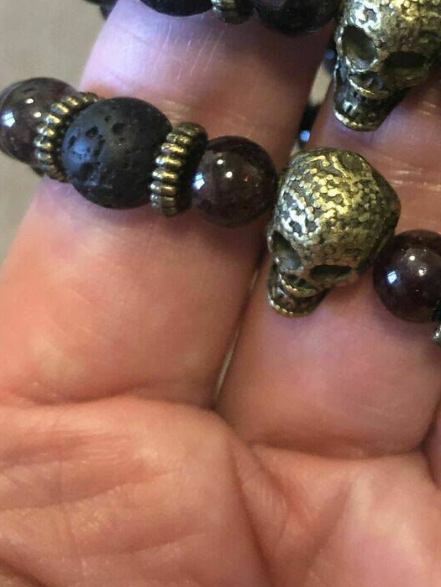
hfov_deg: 22.2
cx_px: 421
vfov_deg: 29.3
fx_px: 1087
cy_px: 84
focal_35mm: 64
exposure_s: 1/8
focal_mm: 3.99
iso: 100
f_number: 1.8
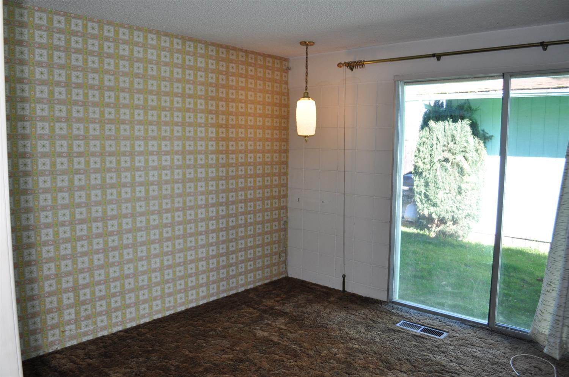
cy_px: 188
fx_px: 426
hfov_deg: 67.5
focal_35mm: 27
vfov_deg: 47.8
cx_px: 284
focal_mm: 18
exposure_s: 1/200
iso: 320
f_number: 3.5
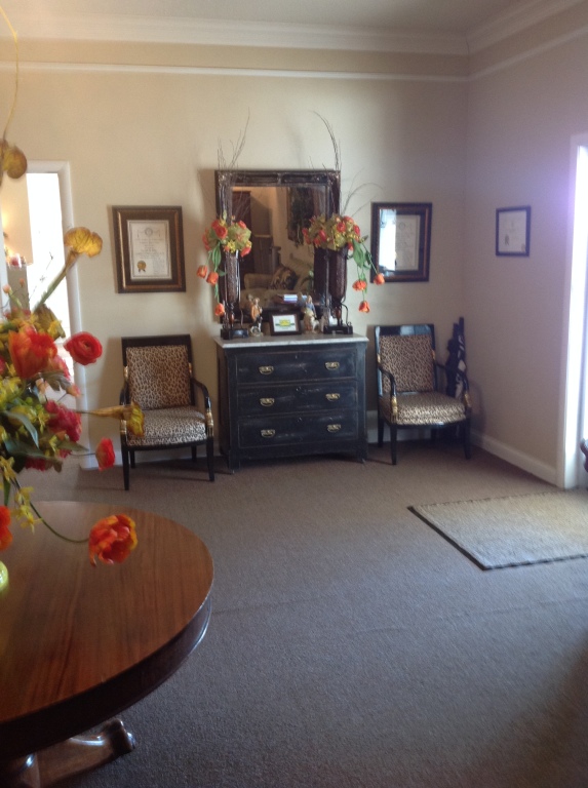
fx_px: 795
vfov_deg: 52.7
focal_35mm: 35
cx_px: 294
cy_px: 394
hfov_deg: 40.6
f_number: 2.4
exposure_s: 1/15
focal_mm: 4.28
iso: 125
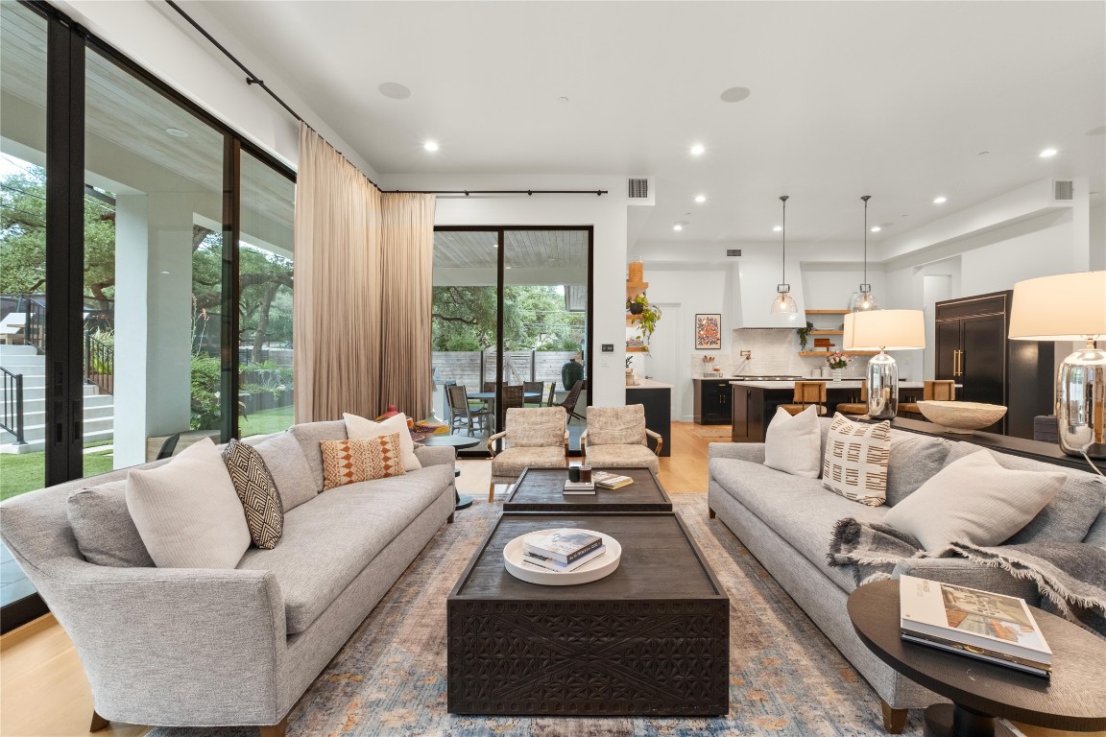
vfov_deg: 77.3
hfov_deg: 100.4
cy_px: 368
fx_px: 461
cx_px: 553
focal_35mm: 15
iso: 400
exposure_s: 1/4
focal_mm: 10
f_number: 8
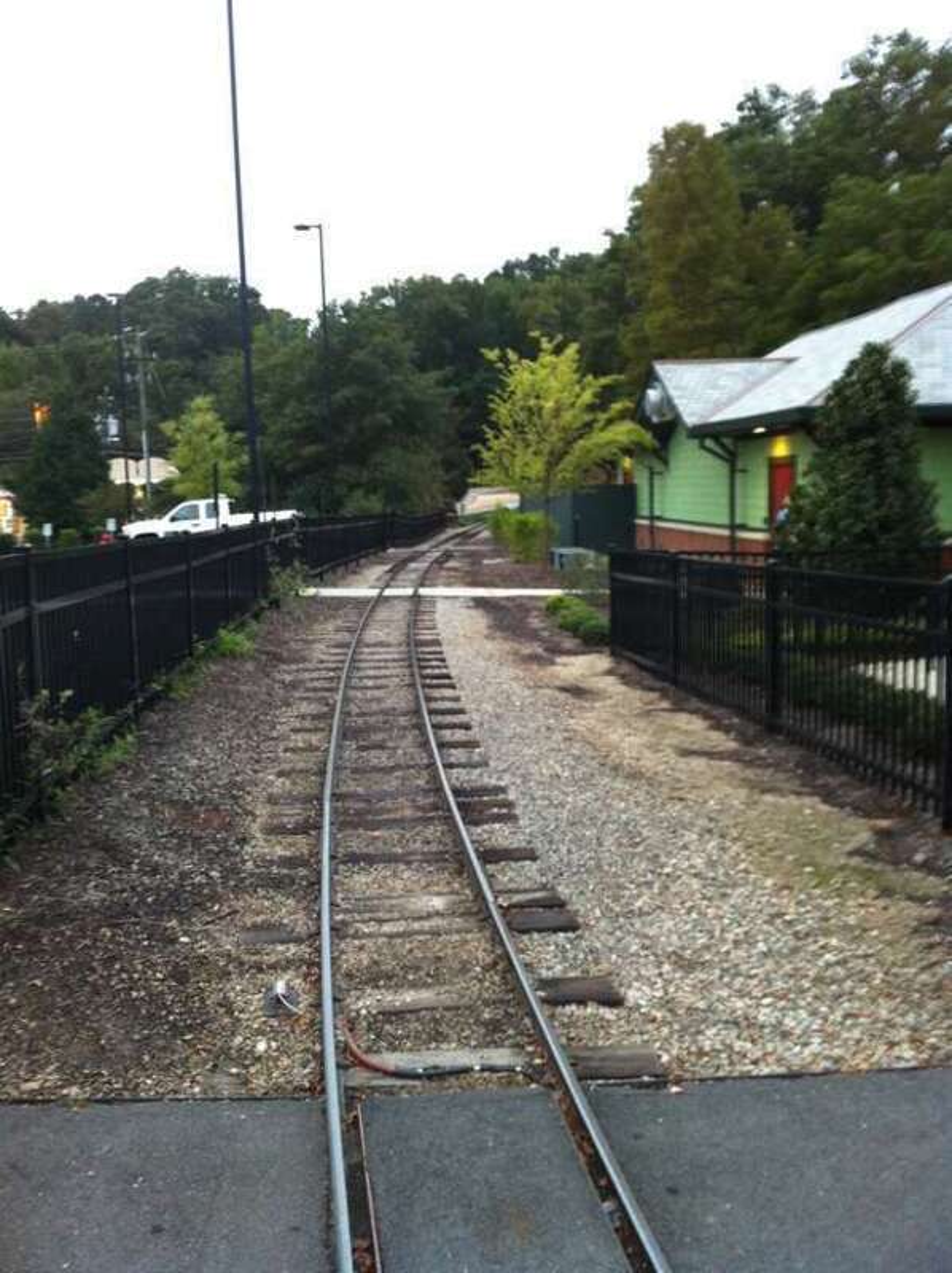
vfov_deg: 52.7
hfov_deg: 40.6
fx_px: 1286
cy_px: 636
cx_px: 476
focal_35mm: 35
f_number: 2.8
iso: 160
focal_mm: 3.85
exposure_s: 1/15
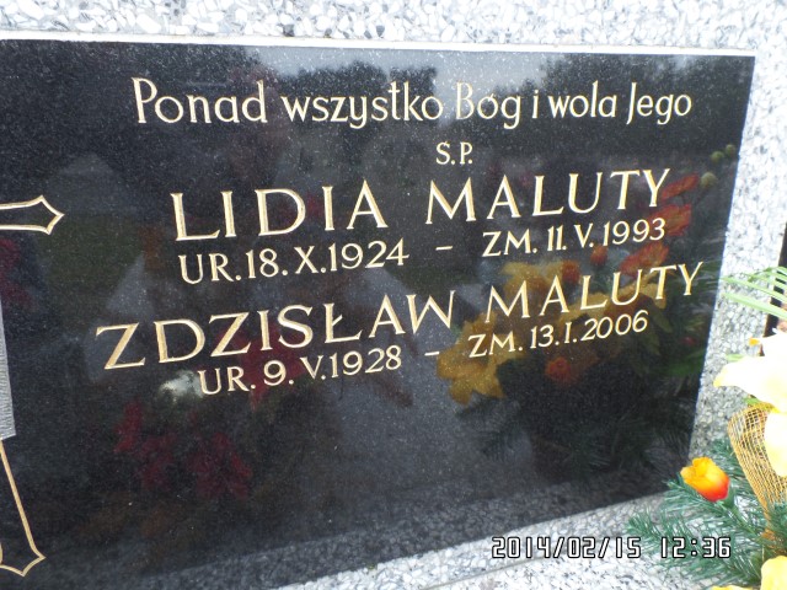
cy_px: 295
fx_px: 523
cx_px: 394
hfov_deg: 73.9
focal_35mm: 23
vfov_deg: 58.9
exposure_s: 1/60
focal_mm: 4.1
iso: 100
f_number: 3.5
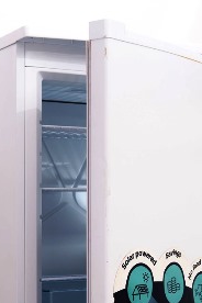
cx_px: 86
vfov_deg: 23.4
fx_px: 724
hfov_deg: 15.9
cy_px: 222
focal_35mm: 86
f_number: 5
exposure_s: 1/80
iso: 160
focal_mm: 35
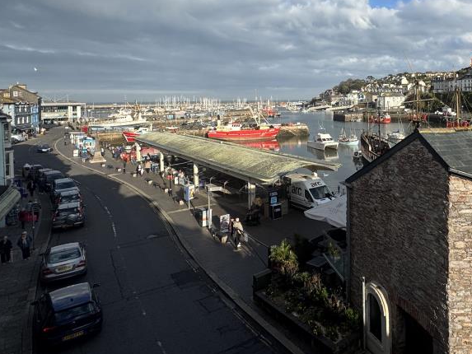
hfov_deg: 64.4
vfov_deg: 53.2
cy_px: 102
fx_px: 341
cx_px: 364
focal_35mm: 25
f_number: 2.2
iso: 50
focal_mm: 2.22
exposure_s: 1/1976
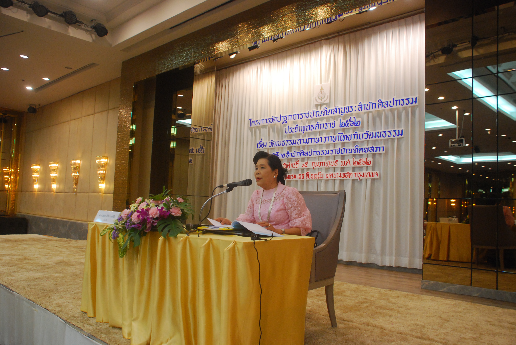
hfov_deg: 61.9
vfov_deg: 43.7
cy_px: 172
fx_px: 431
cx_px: 258
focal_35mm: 30
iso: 800
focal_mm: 20
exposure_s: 1/25
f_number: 3.5
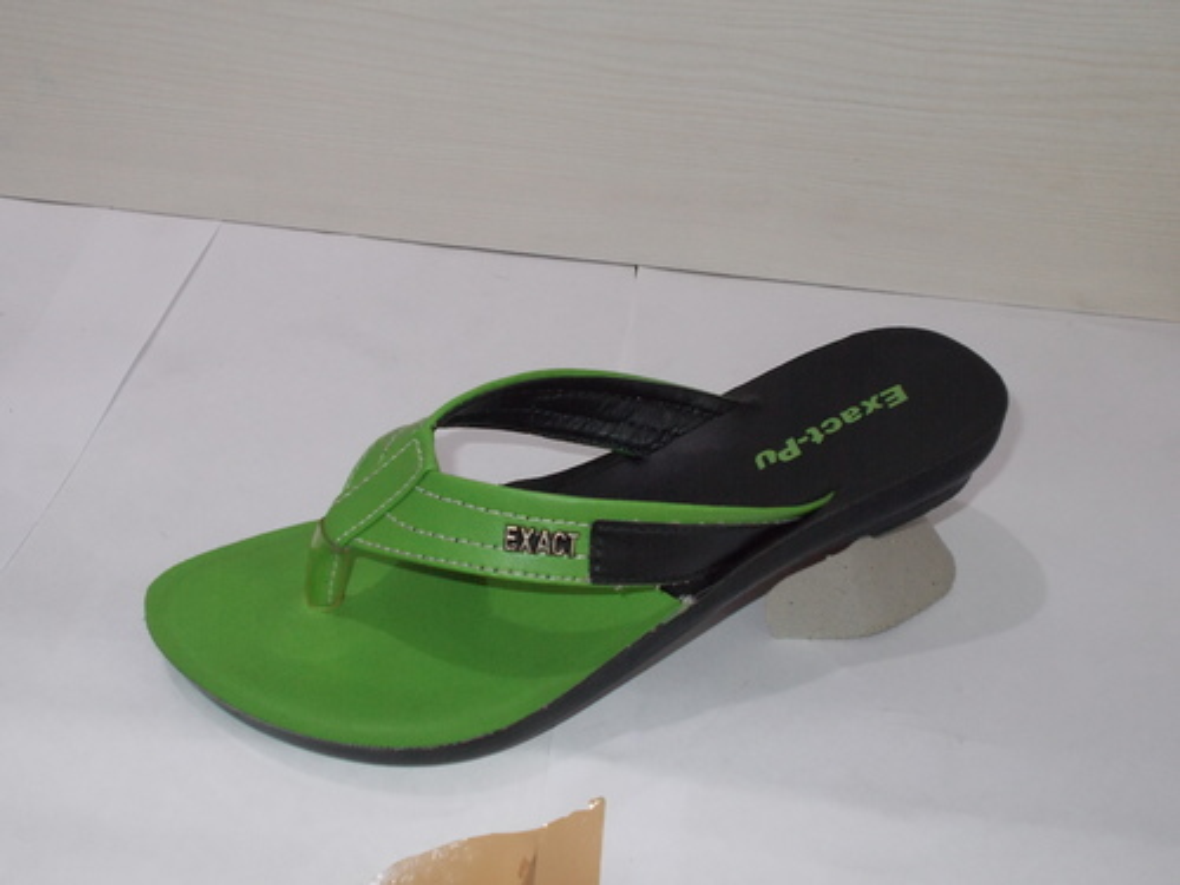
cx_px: 590
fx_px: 1329
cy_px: 442
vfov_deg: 36.8
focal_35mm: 39
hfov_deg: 47.9
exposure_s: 1/30
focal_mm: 6.9
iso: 200
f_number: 3.9
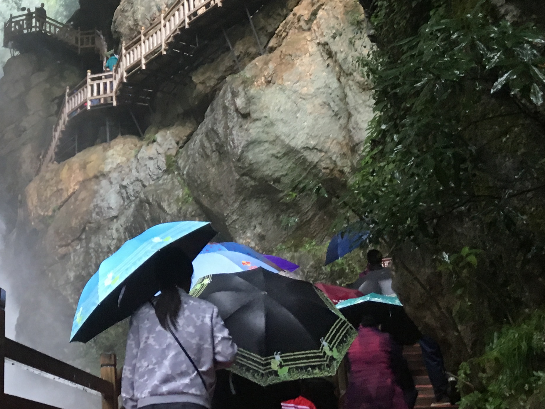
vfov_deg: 22.6
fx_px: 992
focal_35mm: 63
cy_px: 23
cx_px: -6
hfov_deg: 28.7
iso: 160
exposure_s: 1/33
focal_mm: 4.15
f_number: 2.2
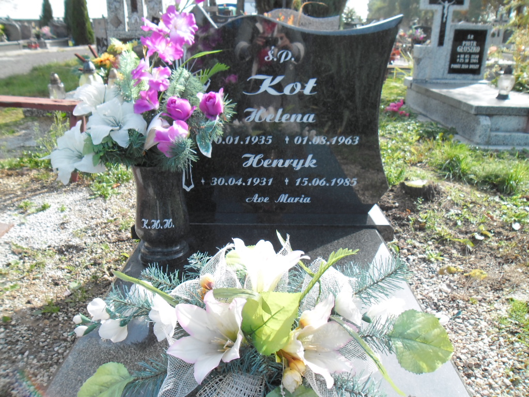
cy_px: 198
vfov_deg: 51.4
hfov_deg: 65.3
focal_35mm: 27
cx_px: 264
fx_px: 413
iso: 80
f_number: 3.5
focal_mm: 4.9
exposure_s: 1/165
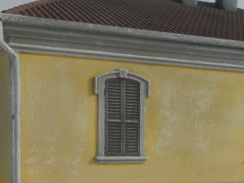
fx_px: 571
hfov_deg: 24.0
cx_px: 162
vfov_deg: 17.5
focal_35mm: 81
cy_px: 206
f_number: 8.9
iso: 80
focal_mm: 4.9
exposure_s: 1/180
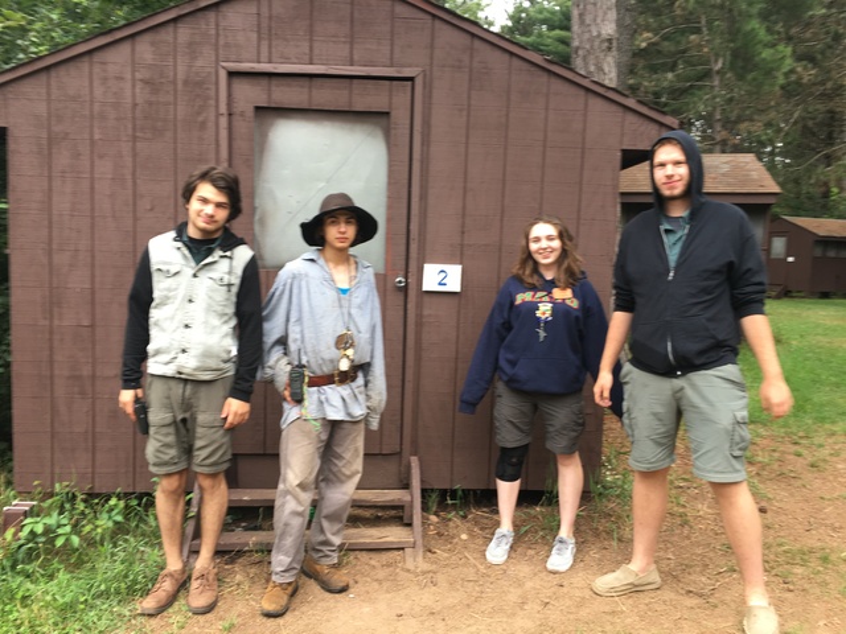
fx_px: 709
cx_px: 423
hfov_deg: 61.7
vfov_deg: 48.2
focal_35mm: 29
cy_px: 317
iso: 25
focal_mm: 4.15
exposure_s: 1/60
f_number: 2.2
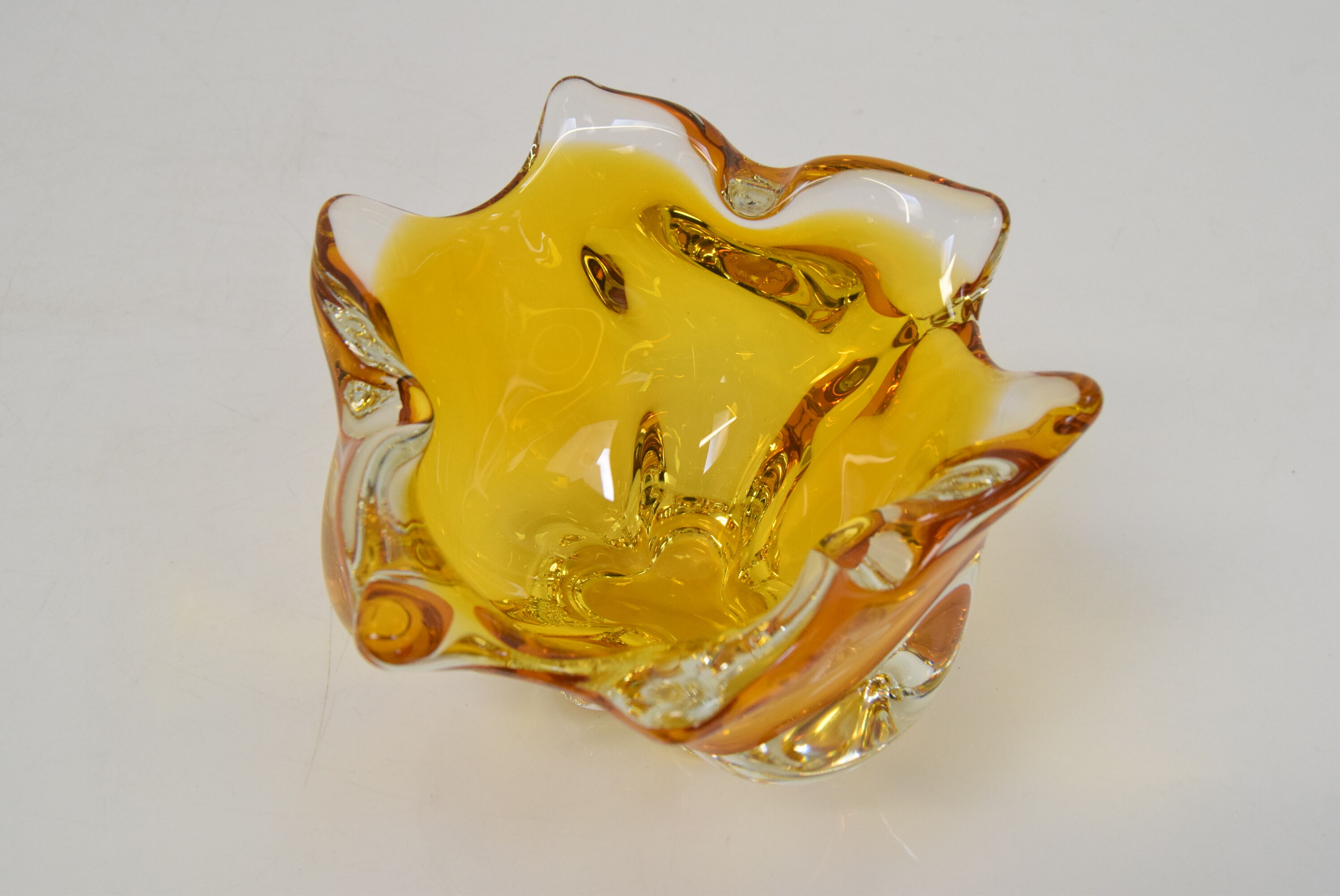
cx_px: 670
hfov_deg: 49.5
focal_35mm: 39
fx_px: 1453
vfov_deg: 34.3
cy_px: 448
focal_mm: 26
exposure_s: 1/250
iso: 1600
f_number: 8
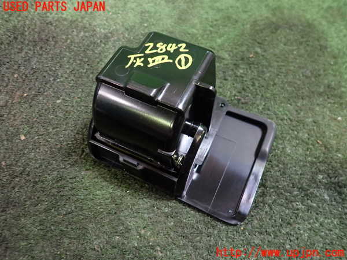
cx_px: 174
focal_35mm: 25
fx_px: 251
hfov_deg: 69.4
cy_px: 130
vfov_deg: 54.9
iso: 320
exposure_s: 1/30
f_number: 2
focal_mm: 4.5
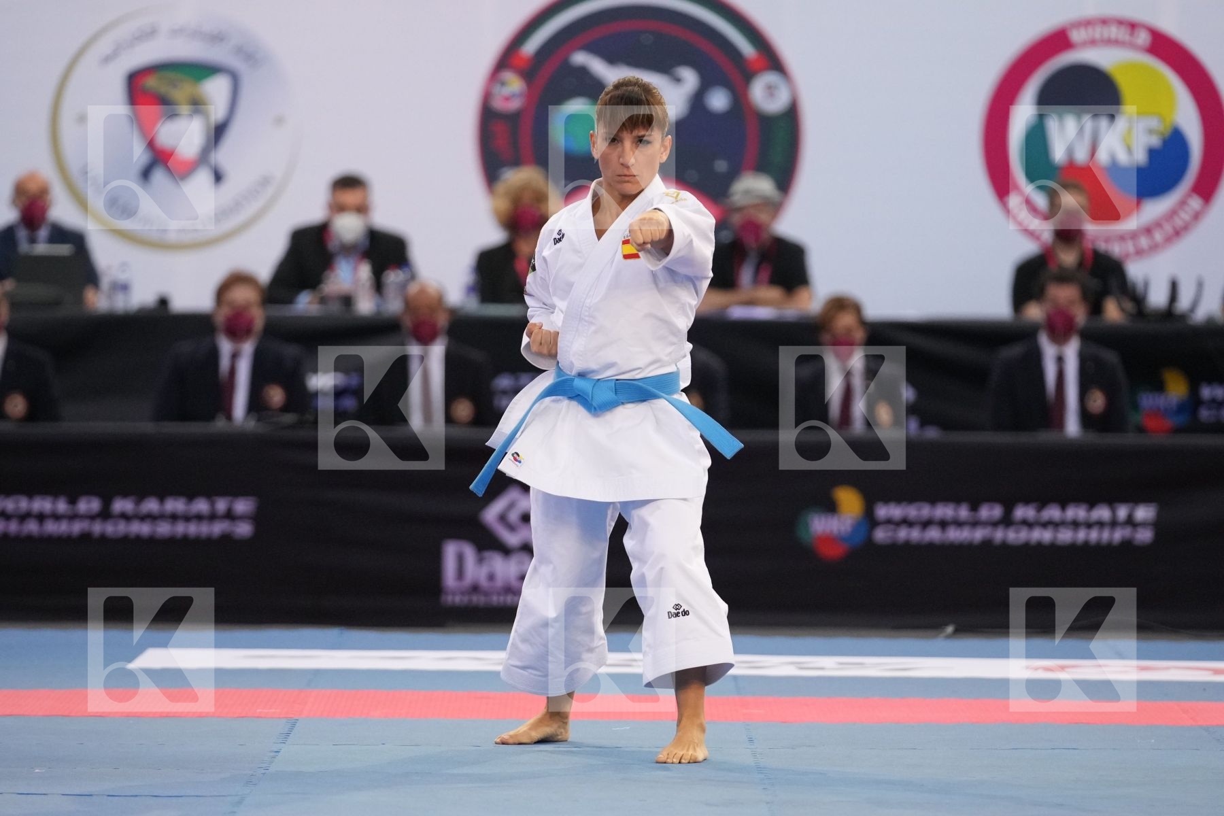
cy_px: 408
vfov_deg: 4.9
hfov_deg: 7.4
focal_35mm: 280
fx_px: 9519
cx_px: 612
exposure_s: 1/1000
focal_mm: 187
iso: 3200
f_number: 2.8
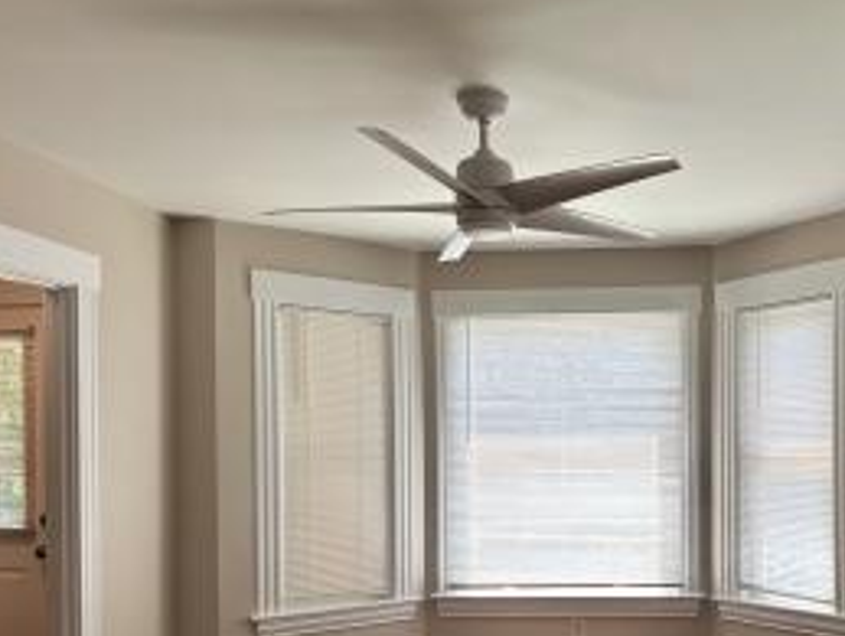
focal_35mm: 37
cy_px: 453
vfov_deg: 38.0
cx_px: 613
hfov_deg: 48.5
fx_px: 904
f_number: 1.78
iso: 80
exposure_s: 1/338
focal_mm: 6.76
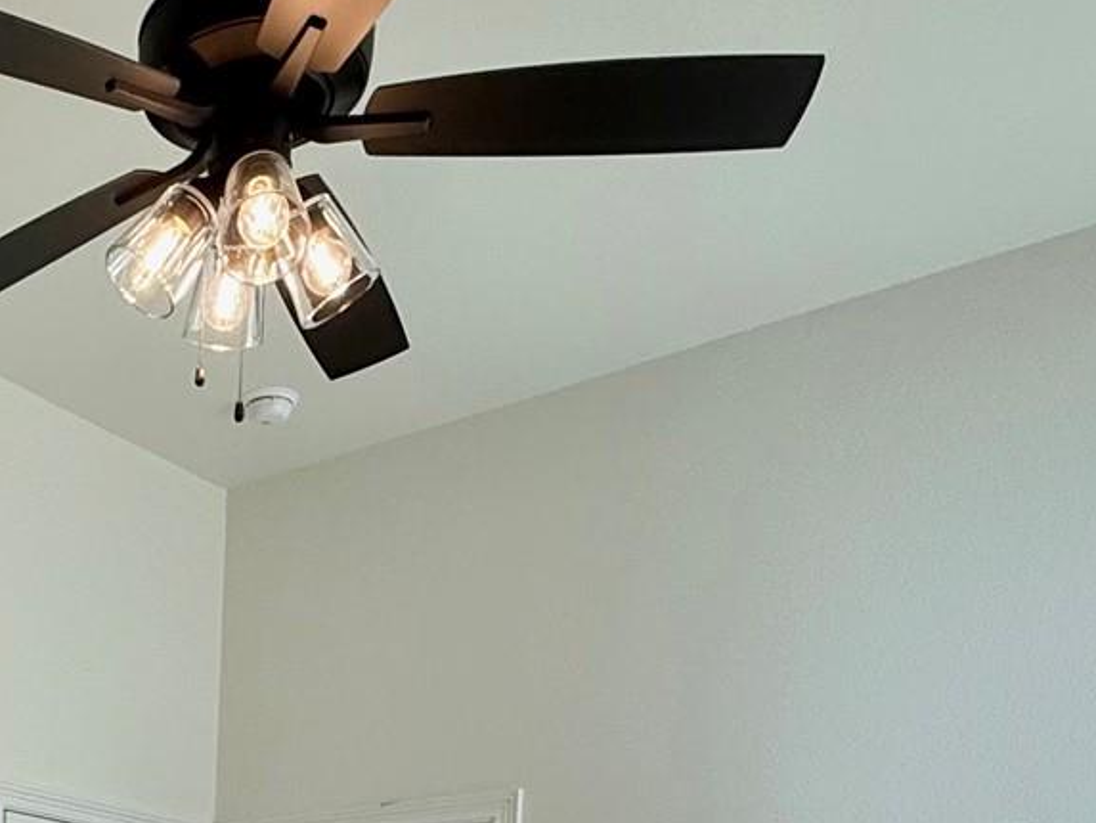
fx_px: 1583
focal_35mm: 50
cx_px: -48
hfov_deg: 34.1
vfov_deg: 22.8
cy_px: 1286
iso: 64
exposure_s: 1/187
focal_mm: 2.22
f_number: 2.2
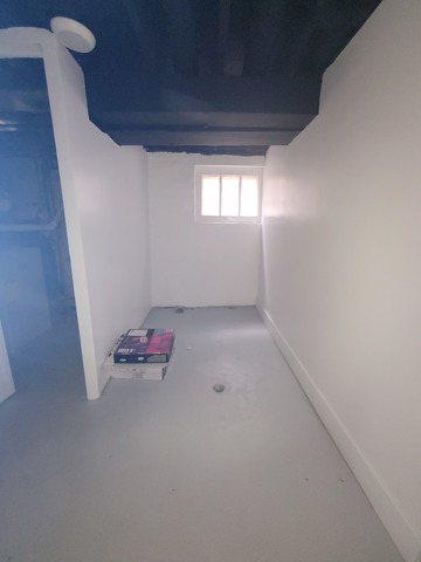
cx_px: 210
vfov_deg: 106.2
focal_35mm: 13
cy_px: 281
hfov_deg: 89.9
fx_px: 211
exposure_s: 1/40
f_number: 2.2
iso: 320
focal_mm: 2.2
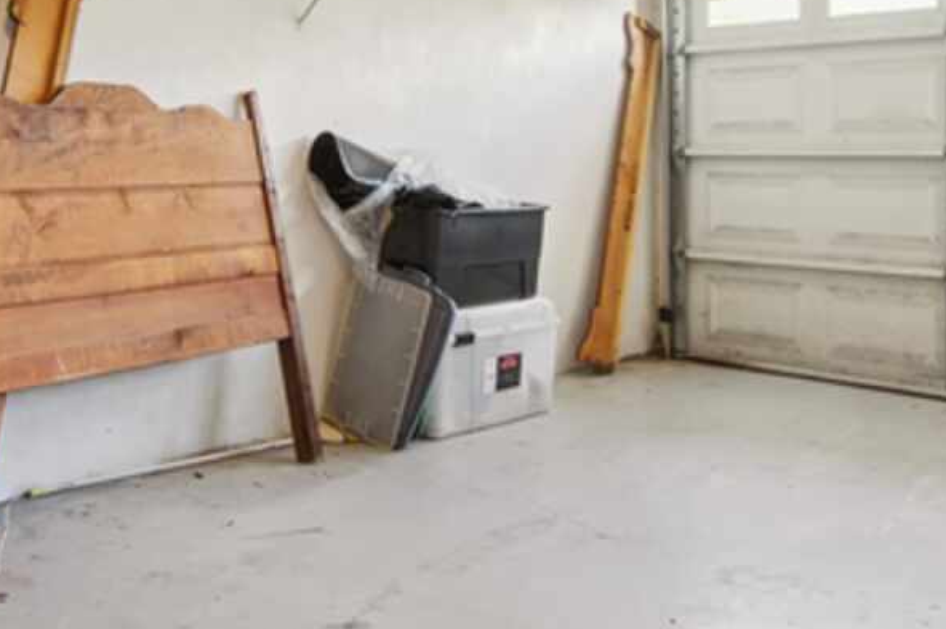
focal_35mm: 39
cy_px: 146
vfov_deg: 33.4
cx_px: 339
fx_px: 1024
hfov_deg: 49.0
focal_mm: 12
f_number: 8
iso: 200
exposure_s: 1/6
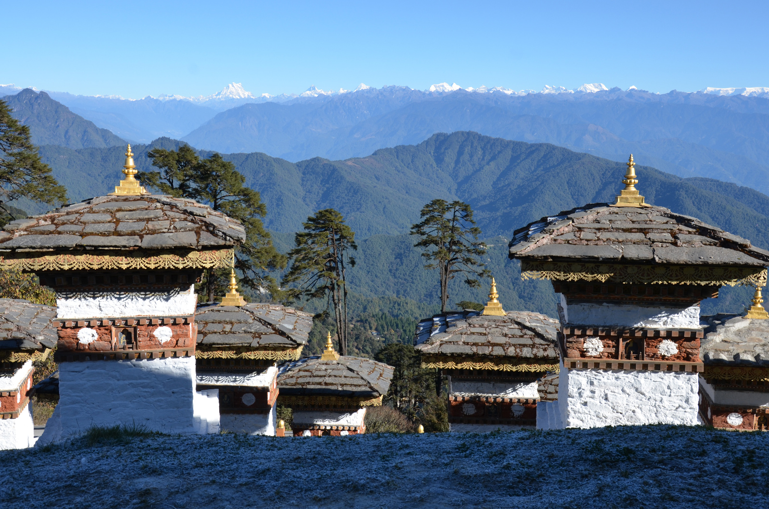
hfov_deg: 46.5
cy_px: 254
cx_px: 384
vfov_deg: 31.7
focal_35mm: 42
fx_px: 895
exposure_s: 1/250
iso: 160
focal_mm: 28
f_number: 8
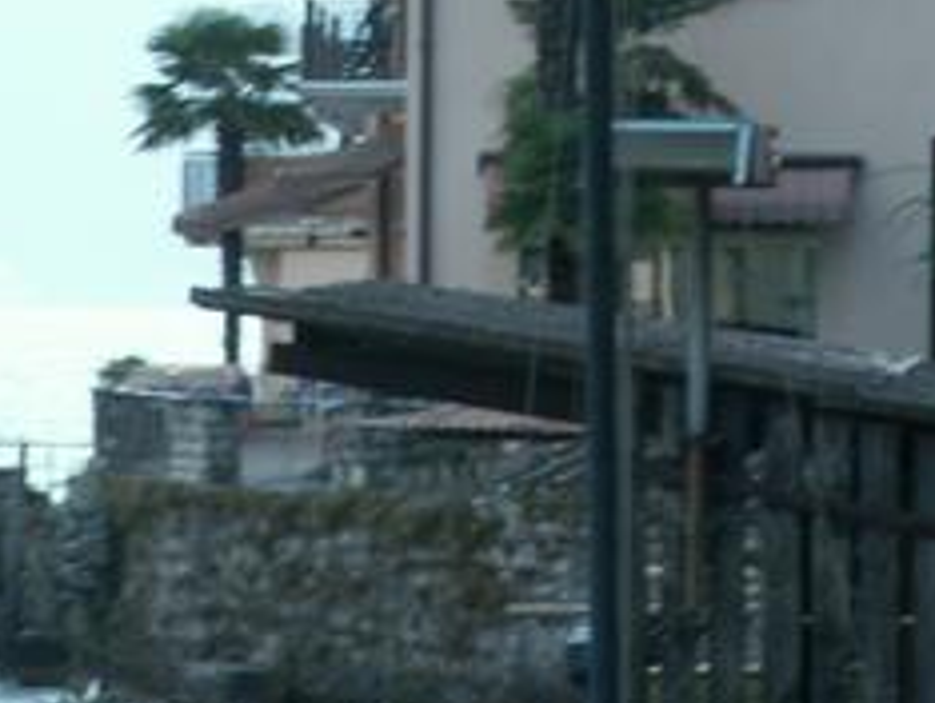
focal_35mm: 418
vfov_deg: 3.6
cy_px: -164
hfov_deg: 4.7
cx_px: 855
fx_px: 11302
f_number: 6.3
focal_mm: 24.96
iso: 50
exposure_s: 1/40
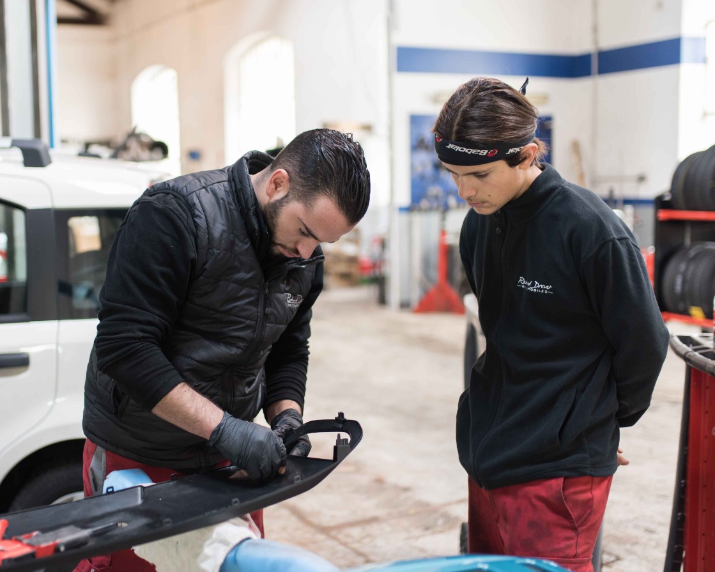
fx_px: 994
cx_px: 268
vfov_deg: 32.1
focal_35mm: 47
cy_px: 302
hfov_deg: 39.3
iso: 500
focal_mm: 35
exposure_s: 1/160
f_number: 1.4
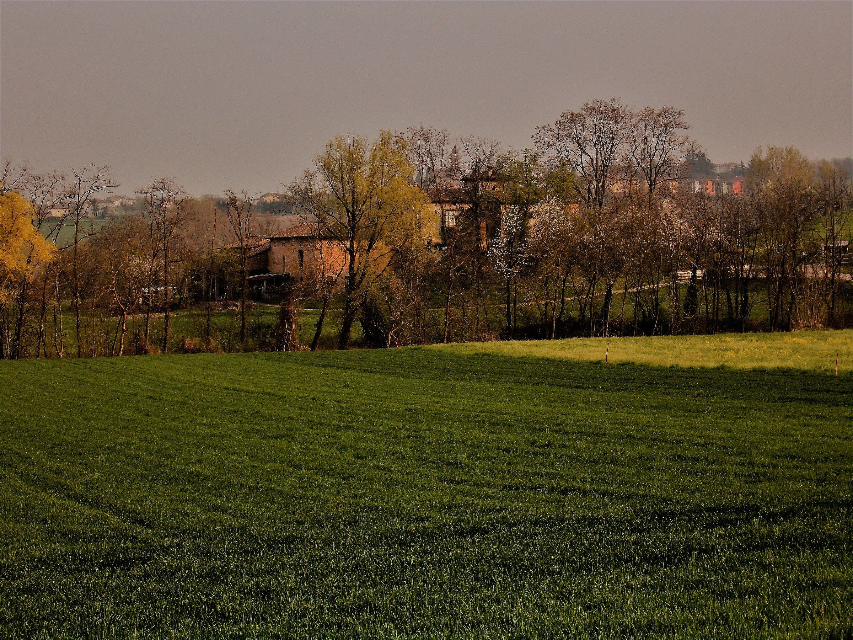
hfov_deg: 22.8
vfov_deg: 17.2
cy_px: 320
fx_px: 2119
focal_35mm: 86
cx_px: 426
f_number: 6.3
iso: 80
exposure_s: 1/80
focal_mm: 15.4
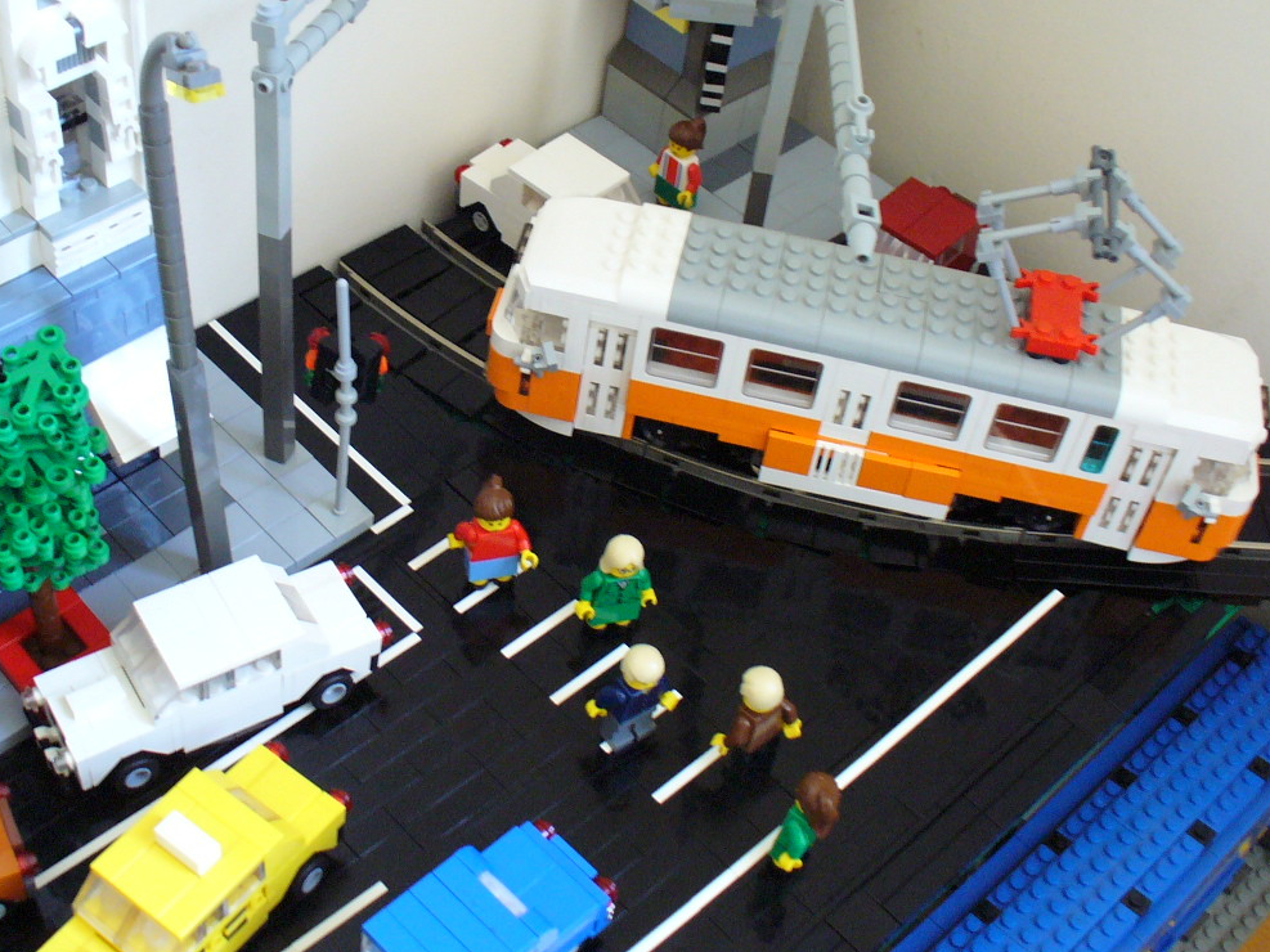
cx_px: 525
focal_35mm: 48
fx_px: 1761
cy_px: 381
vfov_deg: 30.2
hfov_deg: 39.5
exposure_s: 1/8
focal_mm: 6.1
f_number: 2.8
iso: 200
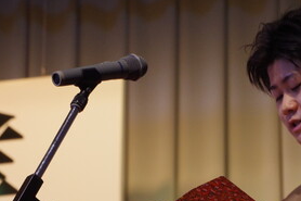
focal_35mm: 231
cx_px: 208
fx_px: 1929
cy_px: 136
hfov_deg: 8.9
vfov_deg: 5.9
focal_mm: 95
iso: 3200
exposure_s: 1/160
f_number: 5.6
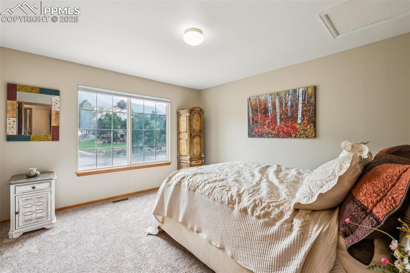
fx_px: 182
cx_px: 205
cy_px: 136
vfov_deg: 73.7
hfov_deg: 96.8
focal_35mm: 16
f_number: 13
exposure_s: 1/2
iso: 125
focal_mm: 16
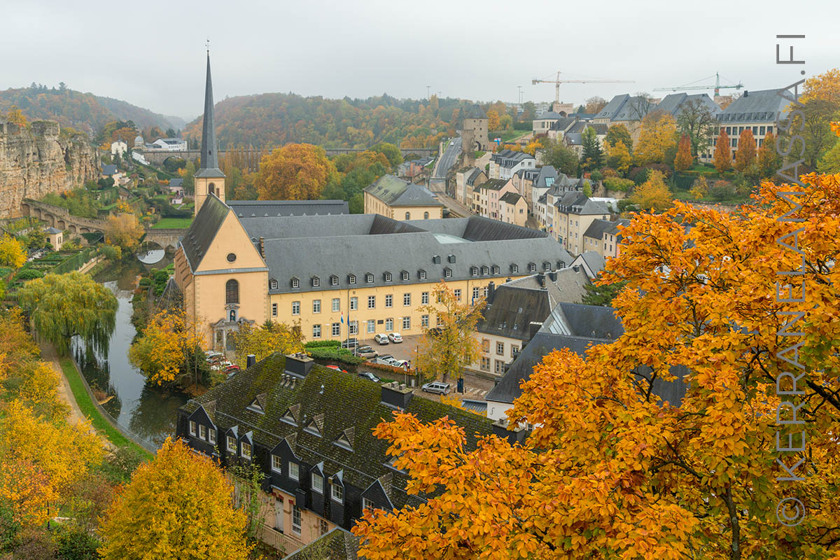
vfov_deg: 41.1
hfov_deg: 58.7
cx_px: 420
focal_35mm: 32
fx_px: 747
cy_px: 280
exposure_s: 1/100
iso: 200
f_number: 11
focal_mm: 32
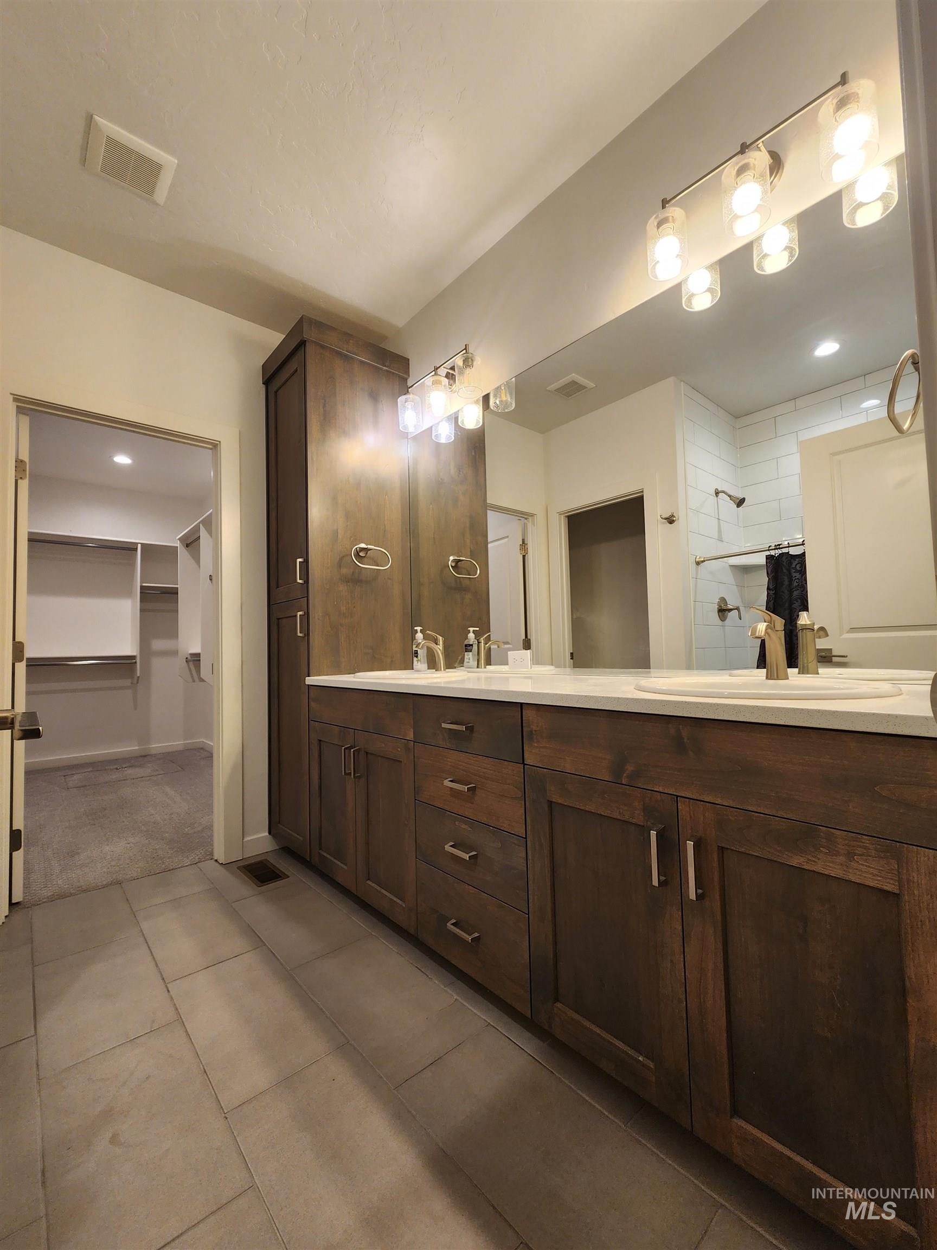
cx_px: 468
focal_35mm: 13
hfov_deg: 89.9
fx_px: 469
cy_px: 625
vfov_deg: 106.2
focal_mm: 2.2
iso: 160
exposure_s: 1/60
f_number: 2.2
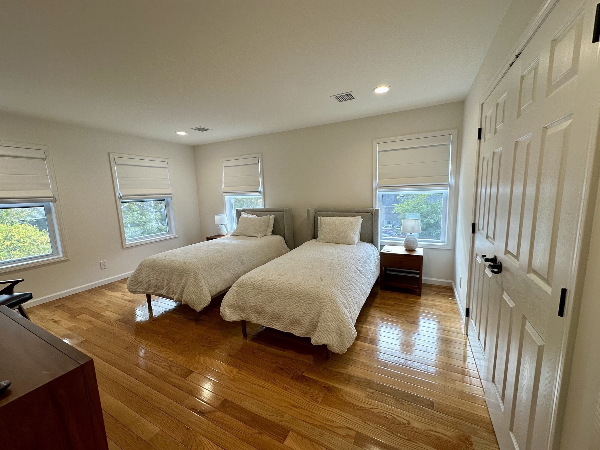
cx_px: 300
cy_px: 225
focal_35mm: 14
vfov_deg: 85.7
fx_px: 243
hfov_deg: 102.1
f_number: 2.2
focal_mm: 2.22
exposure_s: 1/120
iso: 80
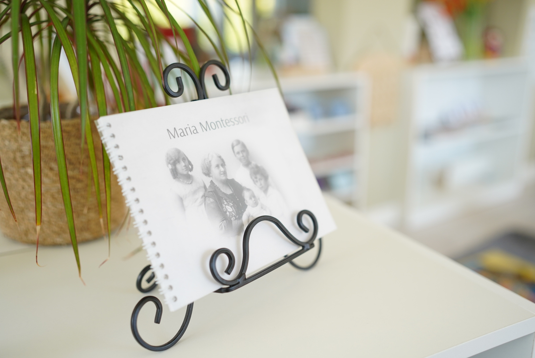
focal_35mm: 35
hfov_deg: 54.4
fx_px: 520
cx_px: 268
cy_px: 179
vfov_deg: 37.9
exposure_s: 1/1000
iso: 800
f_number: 2
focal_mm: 35
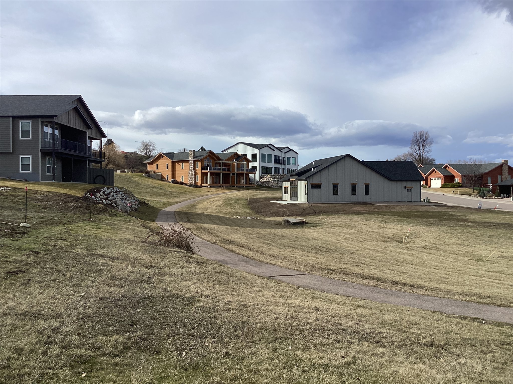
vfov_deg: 45.4
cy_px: 192
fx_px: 459
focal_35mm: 31
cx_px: 256
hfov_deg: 58.4
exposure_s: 1/1567
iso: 25
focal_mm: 3.3
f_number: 2.4
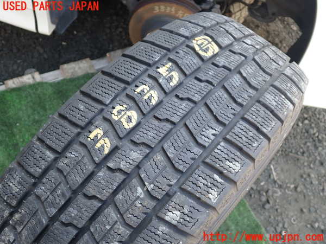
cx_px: 163
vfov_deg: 46.8
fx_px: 283
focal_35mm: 30
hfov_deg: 60.0
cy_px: 122
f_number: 2.3
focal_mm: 5.4
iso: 100
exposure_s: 1/80
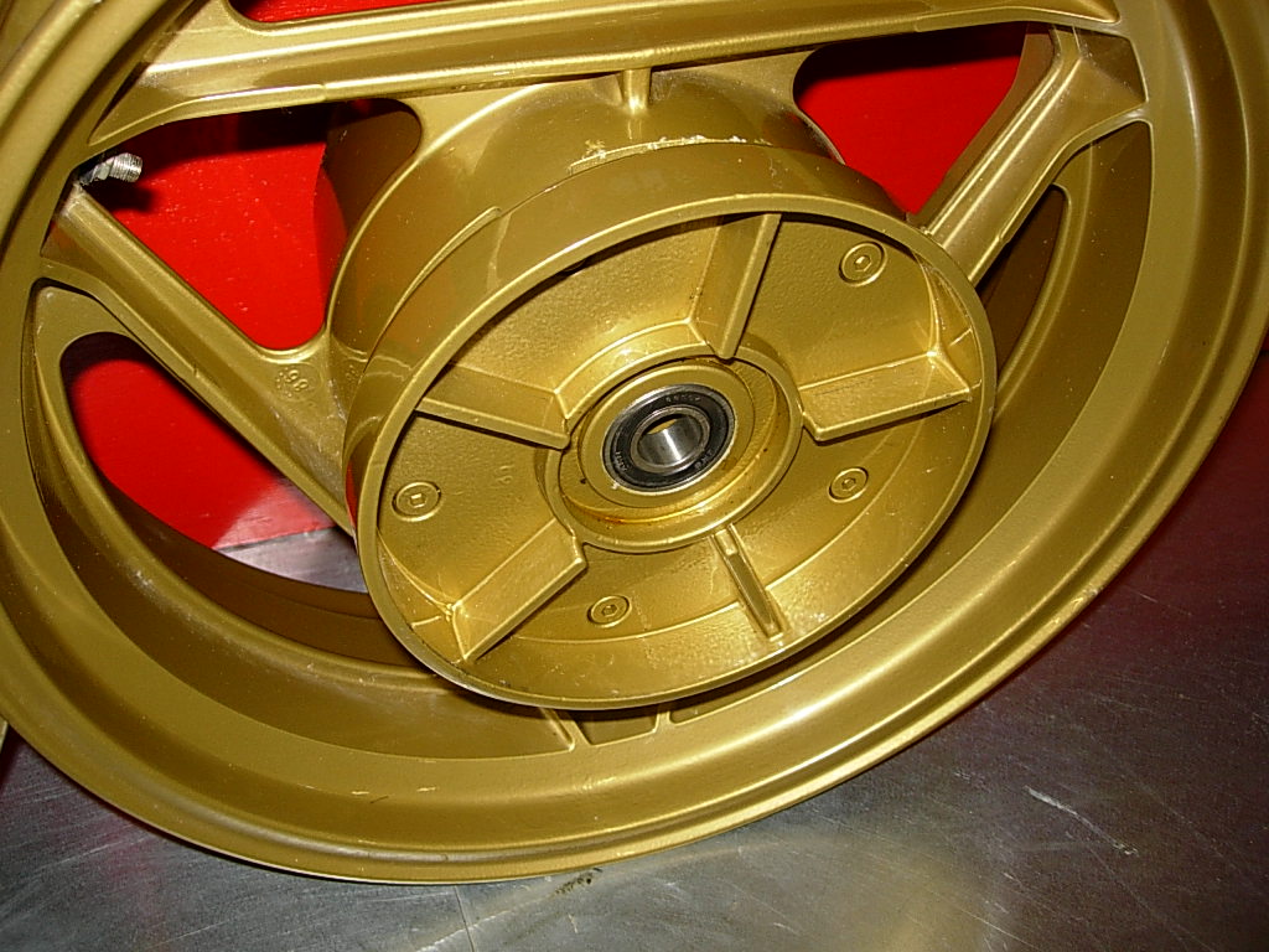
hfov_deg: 49.0
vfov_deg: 37.7
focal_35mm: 38
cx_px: 634
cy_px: 476
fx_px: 1393
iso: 100
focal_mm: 7.8
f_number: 2.8
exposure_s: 1/64
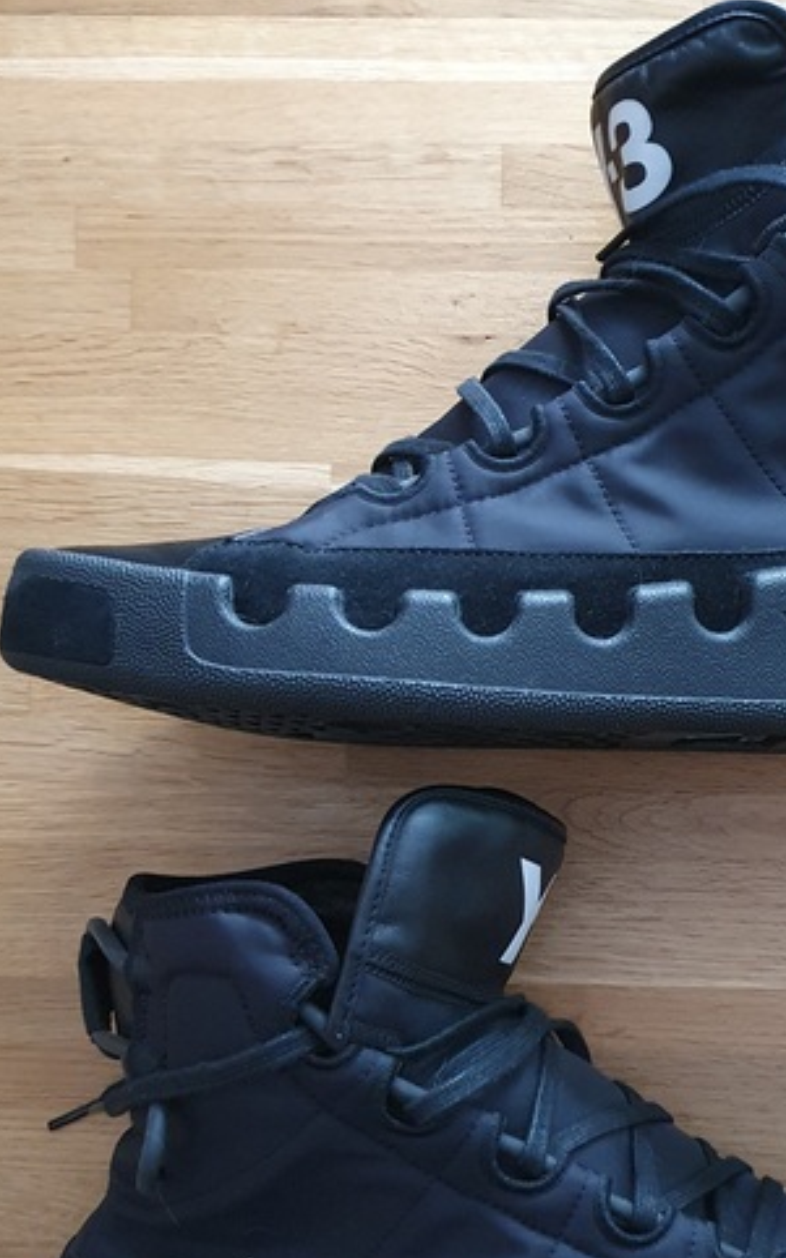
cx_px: 567
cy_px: 806
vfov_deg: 49.8
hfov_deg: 32.3
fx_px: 1337
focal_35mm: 39
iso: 640
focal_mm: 4.32
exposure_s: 1/20
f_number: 1.5
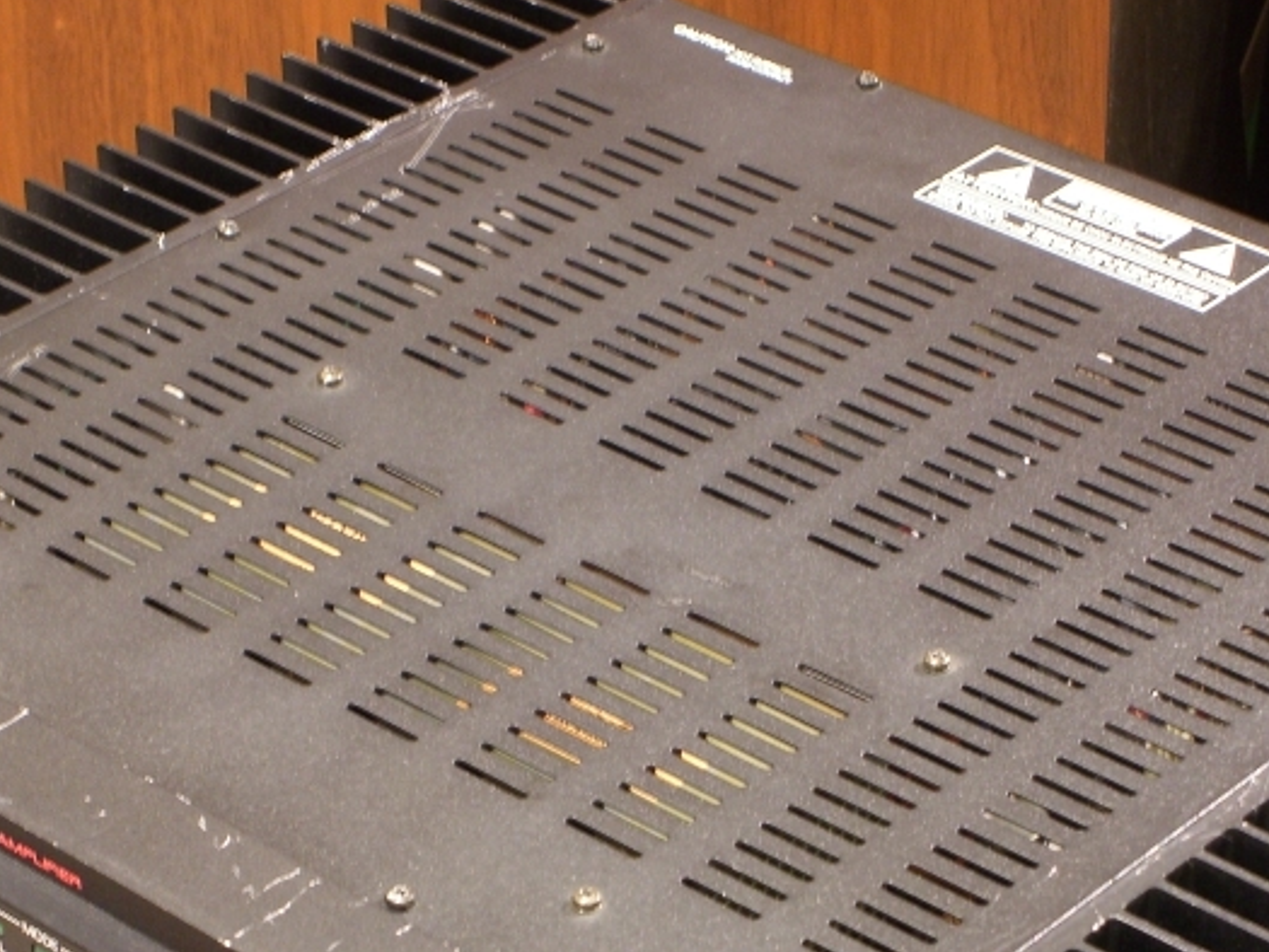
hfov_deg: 14.2
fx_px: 5097
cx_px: 568
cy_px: 561
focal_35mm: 139
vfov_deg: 10.7
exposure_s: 1/3.33
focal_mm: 23.7
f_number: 5.1
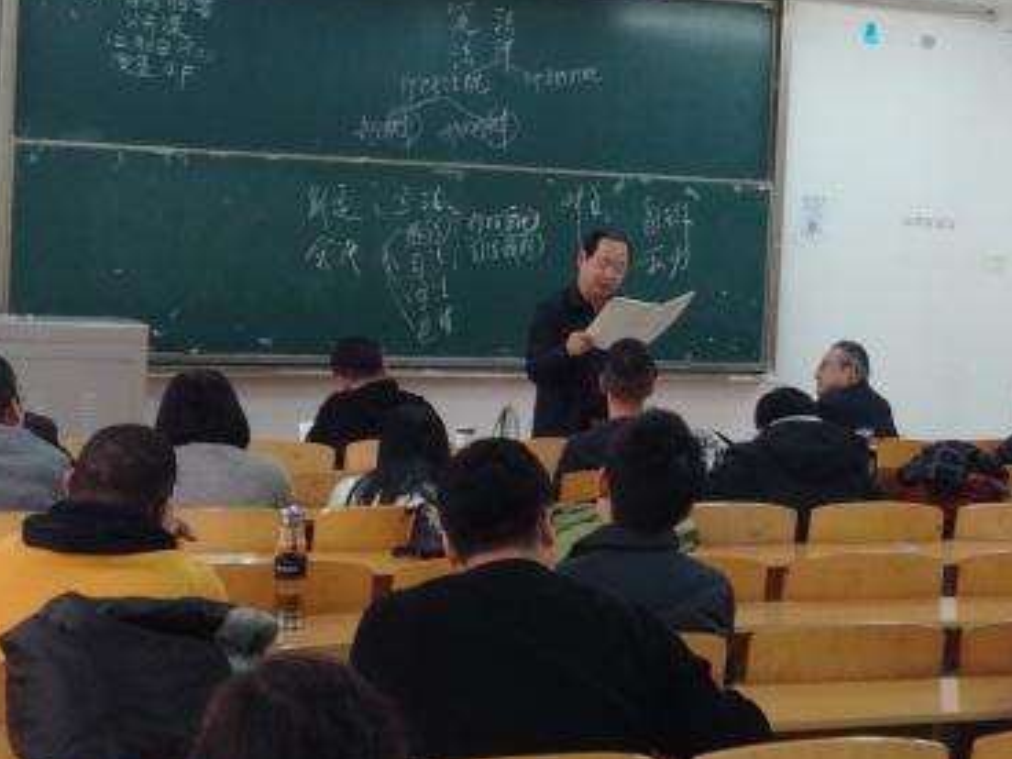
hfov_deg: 28.6
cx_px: 734
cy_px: 275
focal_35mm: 67
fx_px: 1959
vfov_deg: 21.9
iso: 160
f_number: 2
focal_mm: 3.79
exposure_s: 1/33.3
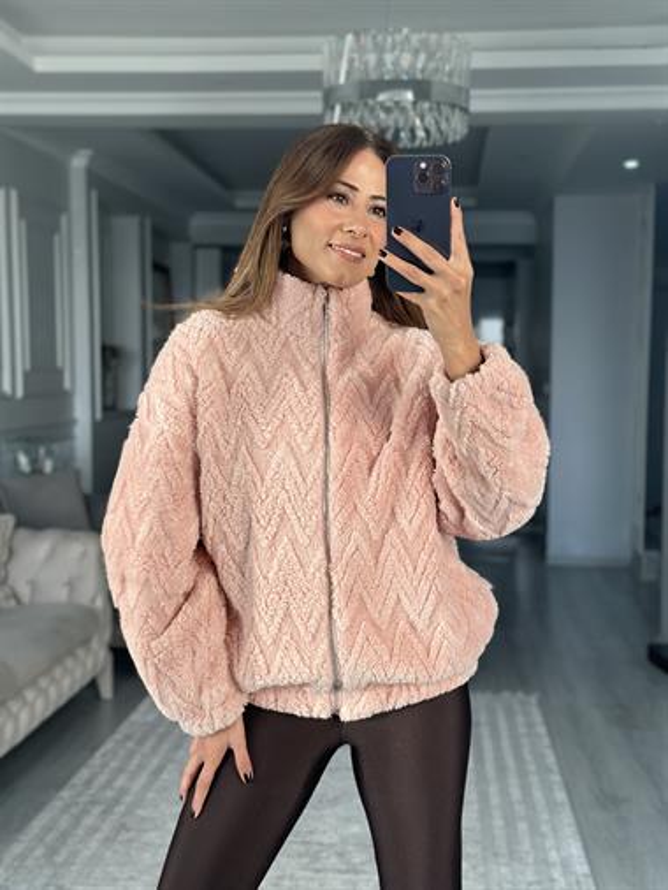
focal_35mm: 48
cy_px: 445
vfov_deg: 39.6
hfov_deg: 30.3
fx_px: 1234
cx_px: 334
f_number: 1.78
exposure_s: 1/205
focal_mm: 6.86
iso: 80
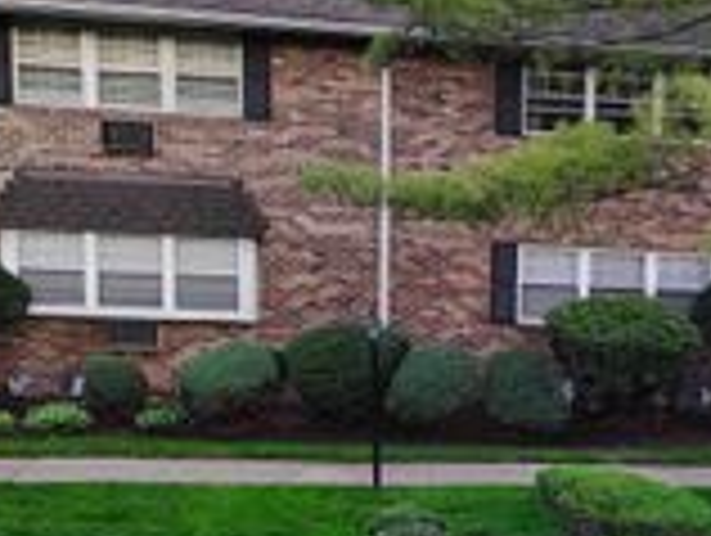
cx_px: 778
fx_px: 1563
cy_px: 405
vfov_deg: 19.3
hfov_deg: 24.0
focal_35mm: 76
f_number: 1.8
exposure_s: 1/120
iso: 500
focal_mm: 5.56
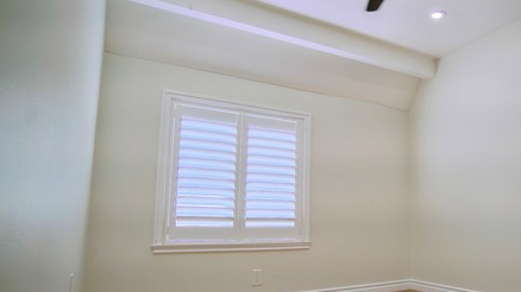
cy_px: 177
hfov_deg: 69.5
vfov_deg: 44.1
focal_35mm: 26
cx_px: 356
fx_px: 359
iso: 125
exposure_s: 1/250
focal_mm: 17
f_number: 2.8
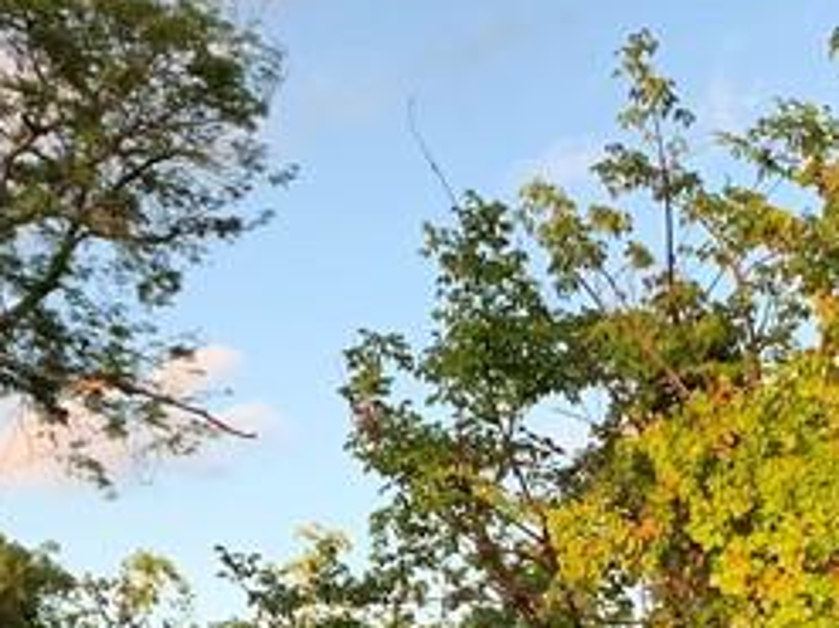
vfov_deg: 13.2
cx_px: 262
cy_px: 838
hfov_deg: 18.2
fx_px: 2616
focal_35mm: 108
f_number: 1.8
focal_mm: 4.25
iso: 25
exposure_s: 1/278
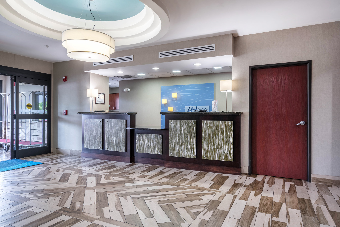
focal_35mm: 23
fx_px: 217
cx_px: 170
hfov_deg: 76.1
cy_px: 114
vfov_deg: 55.1
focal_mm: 23
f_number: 8
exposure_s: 1/60
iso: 320
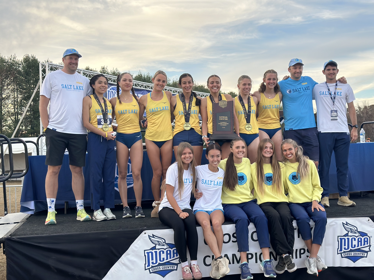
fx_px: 519
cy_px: 140
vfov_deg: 30.3
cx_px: 187
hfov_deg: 39.7
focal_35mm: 48
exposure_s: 1/402
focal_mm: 6.86
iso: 80
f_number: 1.78
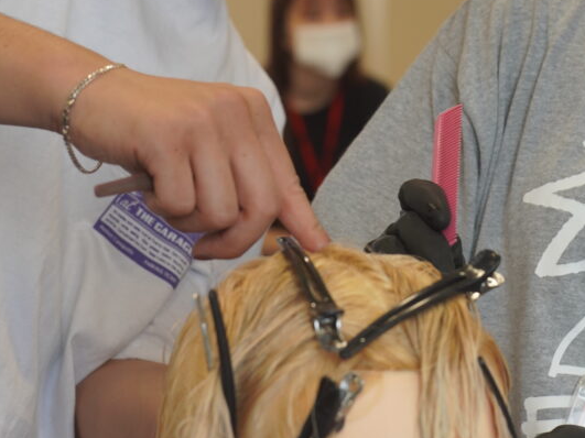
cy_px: 107
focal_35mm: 139
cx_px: 420
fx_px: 2349
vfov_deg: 10.6
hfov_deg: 14.2
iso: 320
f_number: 4
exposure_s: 1/160
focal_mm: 50
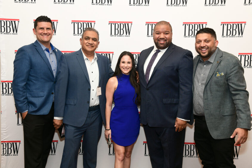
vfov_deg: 30.5
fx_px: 308
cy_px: 84
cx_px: 126
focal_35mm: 44
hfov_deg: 44.5
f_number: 5.6
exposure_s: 1/60
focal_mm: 44
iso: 1600
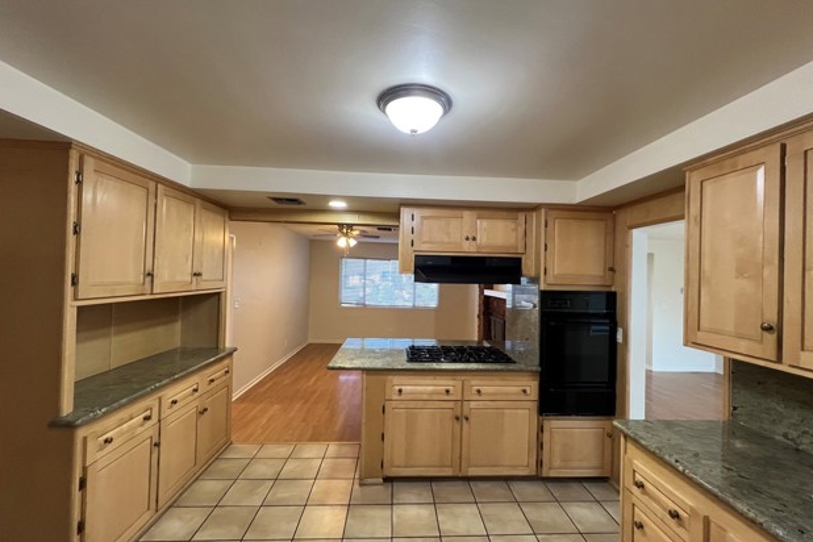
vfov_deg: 81.2
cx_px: 413
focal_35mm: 14
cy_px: 271
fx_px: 316
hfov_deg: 104.2
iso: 250
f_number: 1.8
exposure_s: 1/120
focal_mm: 1.57
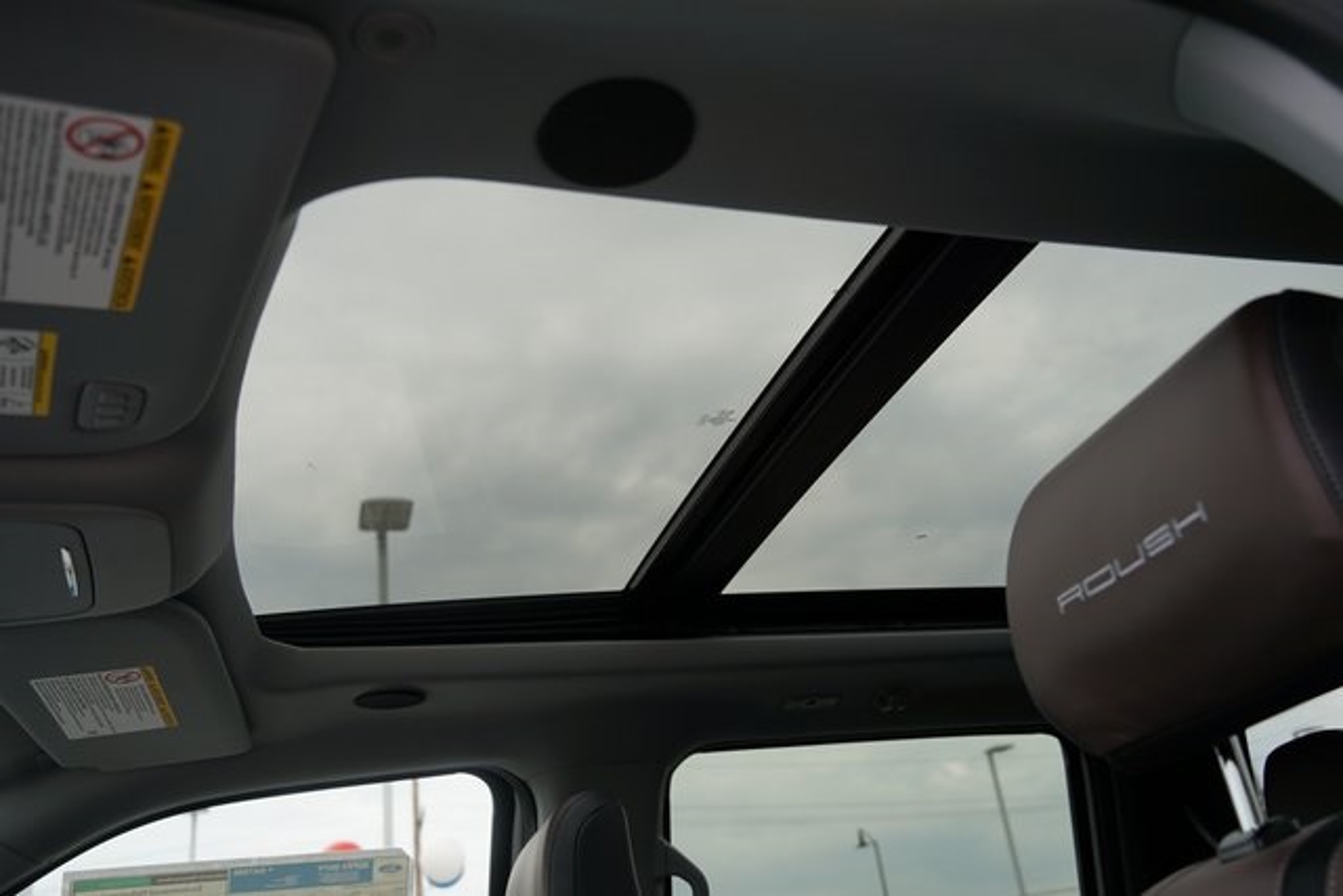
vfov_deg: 40.0
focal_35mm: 33
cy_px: 448
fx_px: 1231
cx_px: 672
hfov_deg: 57.2
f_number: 5.6
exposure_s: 1/100
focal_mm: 33
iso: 100
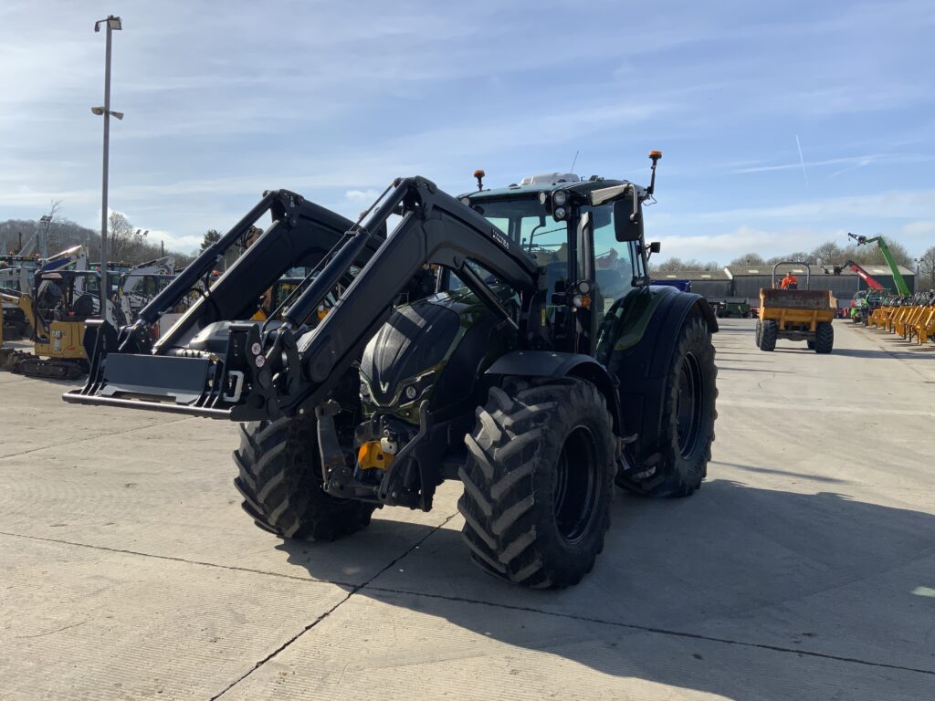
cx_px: 468
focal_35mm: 29
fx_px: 783
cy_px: 350
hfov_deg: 61.7
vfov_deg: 48.2
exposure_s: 1/2427
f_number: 1.8
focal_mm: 3
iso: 16
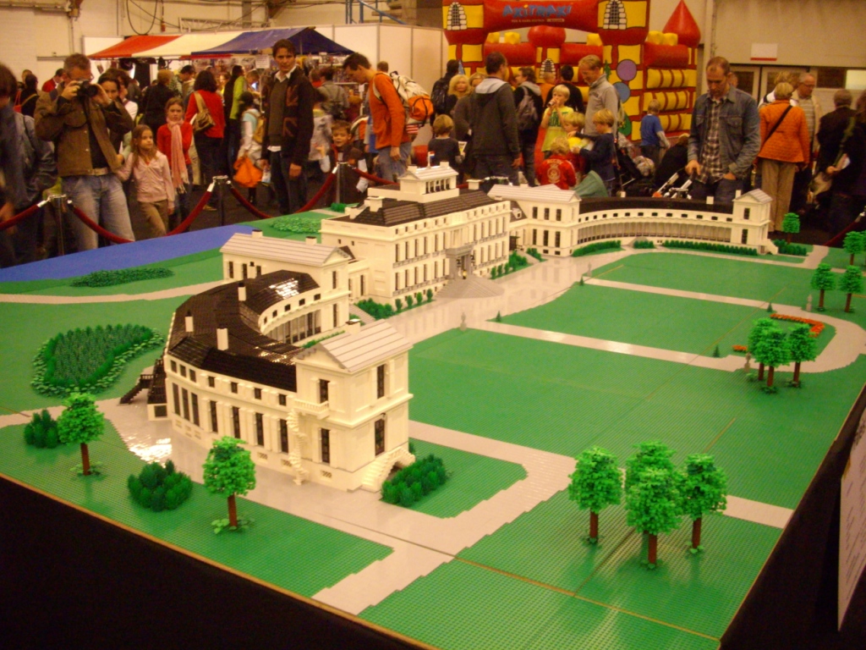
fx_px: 926
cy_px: 325
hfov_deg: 50.1
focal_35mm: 37
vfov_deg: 38.7
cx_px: 433
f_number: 2.8
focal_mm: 6.2
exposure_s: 1/13
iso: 400
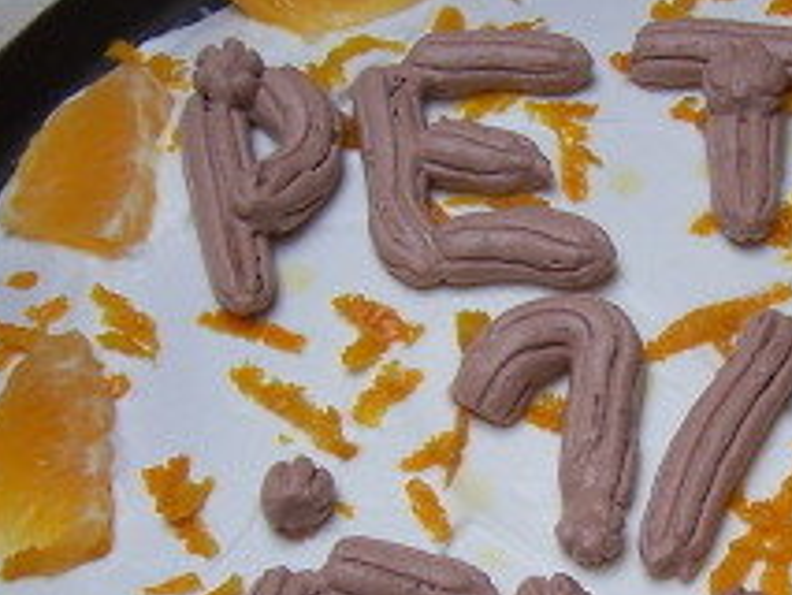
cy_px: 465
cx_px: 673
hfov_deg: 18.1
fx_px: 2449
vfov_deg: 13.8
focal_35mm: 107
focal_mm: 6.3
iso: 80
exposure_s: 1/90
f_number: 2.8
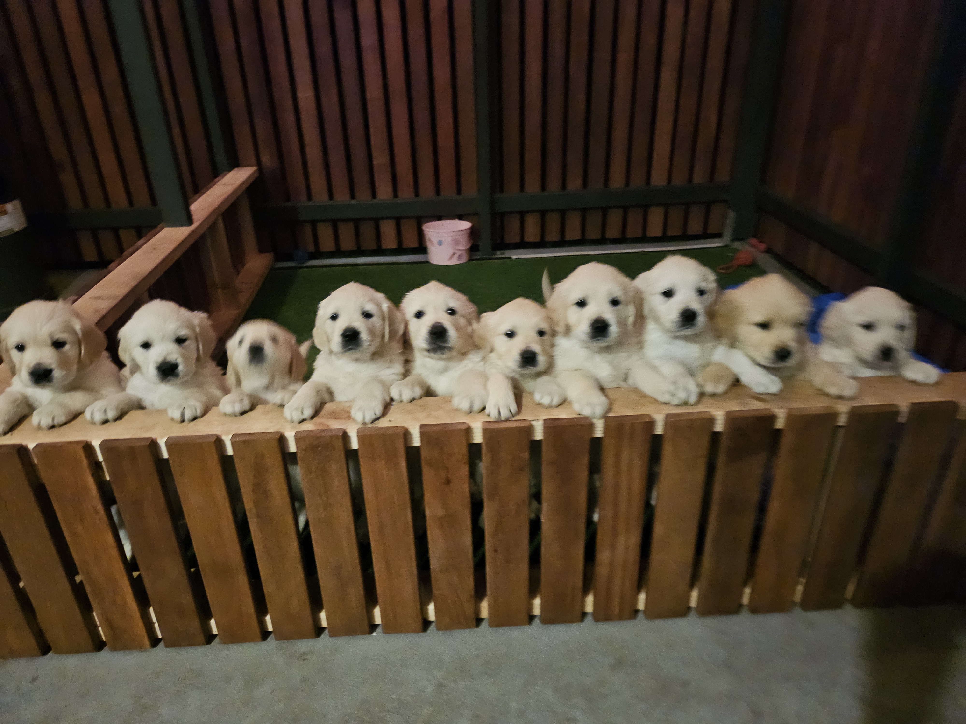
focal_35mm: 24
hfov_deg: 71.6
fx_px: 670
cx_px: 483
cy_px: 362
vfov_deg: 56.8
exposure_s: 1/25
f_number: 1.8
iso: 1000
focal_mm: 5
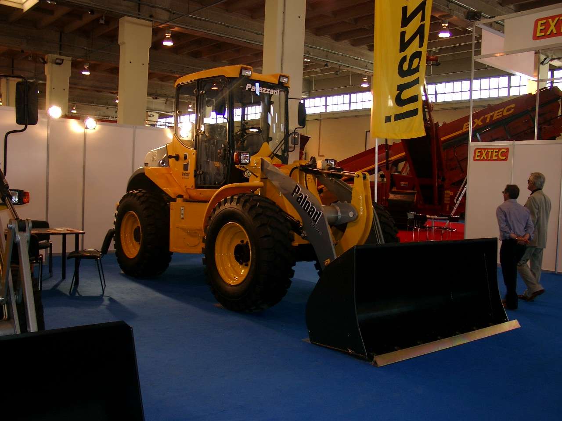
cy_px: 210
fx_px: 552
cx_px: 281
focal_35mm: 34
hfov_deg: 54.0
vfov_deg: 41.8
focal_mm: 7.13
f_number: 2
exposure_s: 1/60
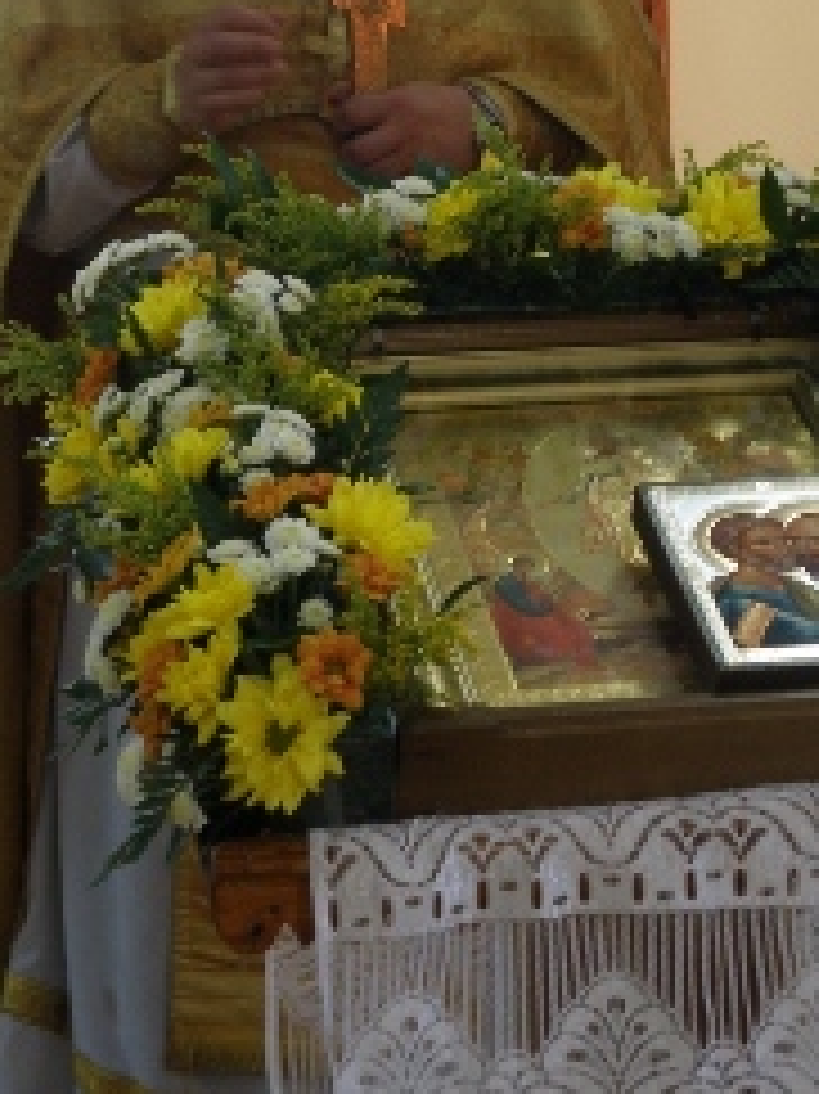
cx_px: 468
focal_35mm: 120
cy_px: 185
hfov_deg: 12.3
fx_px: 3789
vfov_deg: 16.3
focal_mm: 10.25
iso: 125
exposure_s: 1/10
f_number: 3.5
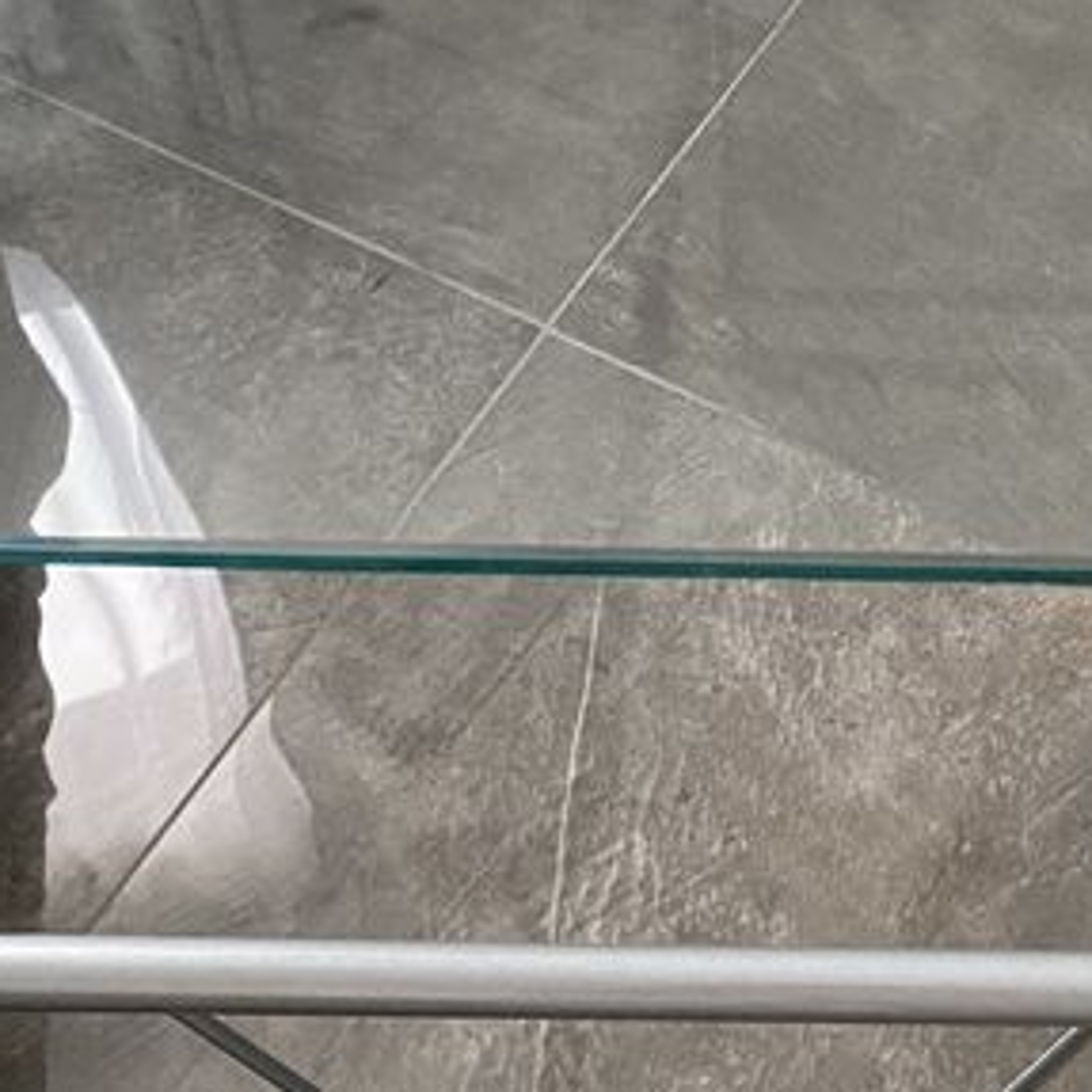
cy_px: -27
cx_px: 1043
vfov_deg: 20.9
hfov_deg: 21.1
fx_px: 2855
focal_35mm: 80
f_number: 1.8
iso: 500
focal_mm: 4.25
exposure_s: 1/58
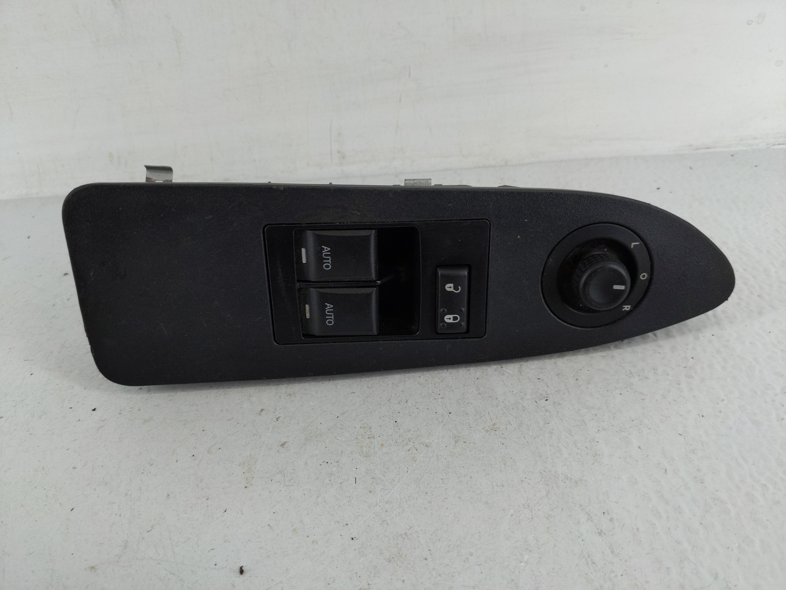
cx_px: 393
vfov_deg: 54.9
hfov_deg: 69.4
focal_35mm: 25
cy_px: 295
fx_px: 568
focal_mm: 4.38
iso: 60
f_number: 1.73
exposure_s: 1/124
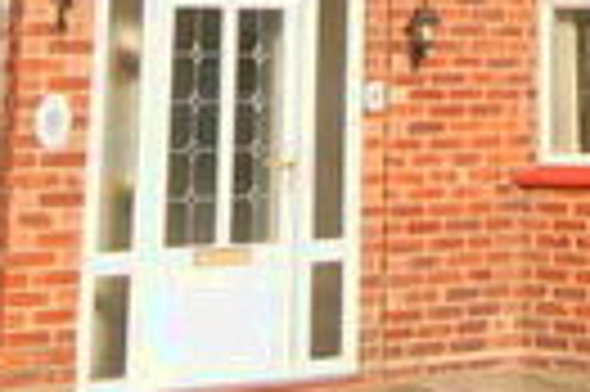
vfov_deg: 13.2
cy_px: -338
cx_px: 617
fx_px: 1511
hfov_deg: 21.2
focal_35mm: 92
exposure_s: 1/500
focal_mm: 11.5
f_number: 11
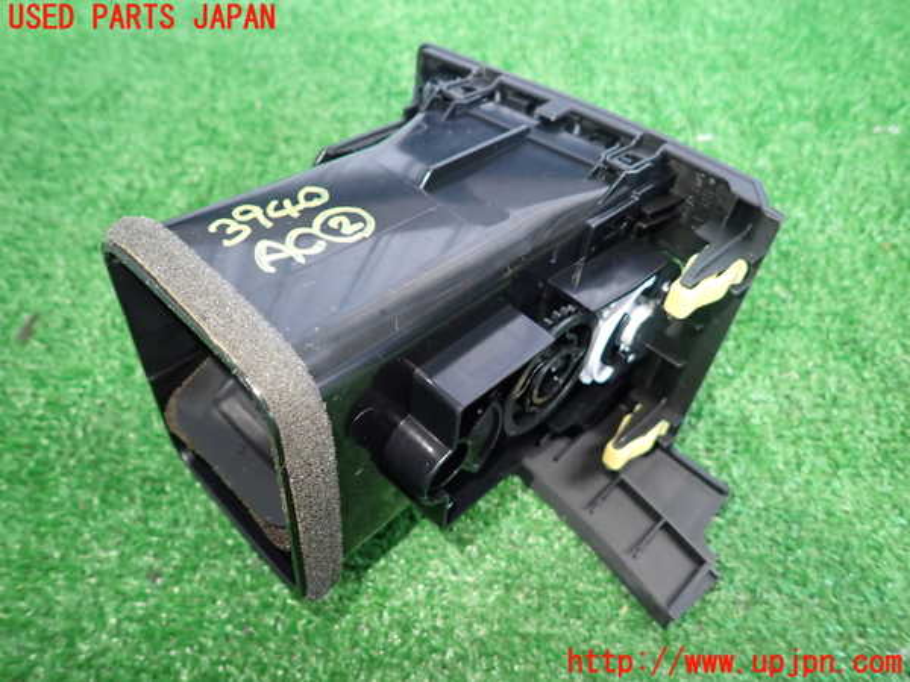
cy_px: 341
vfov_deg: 54.9
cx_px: 455
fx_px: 657
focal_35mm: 25
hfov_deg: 69.4
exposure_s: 1/30
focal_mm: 4.5
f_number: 2
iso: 500
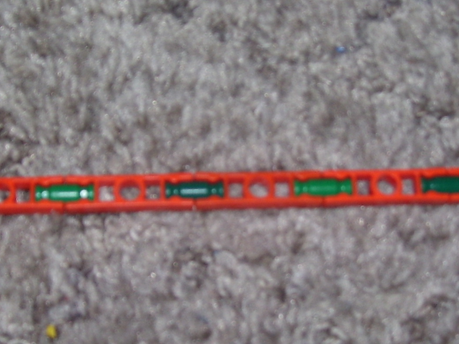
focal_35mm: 80
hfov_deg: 24.3
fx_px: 1061
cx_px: 169
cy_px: 203
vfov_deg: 18.4
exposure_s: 1/60
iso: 80
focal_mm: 6
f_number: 2.7
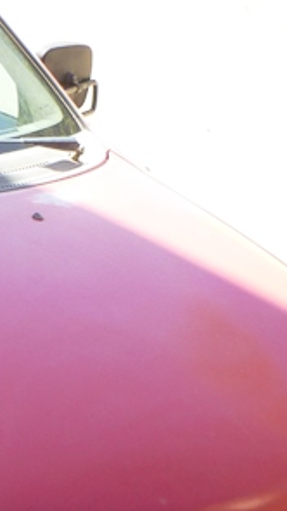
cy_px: 284
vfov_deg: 17.7
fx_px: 1637
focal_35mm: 121
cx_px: -258
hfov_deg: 9.5
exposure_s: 1/125
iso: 80
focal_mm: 5.7
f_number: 3.5
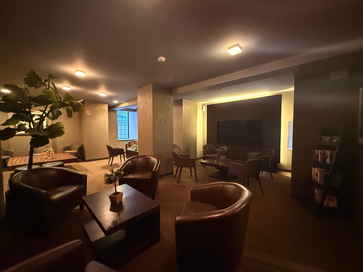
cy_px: 136
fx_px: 147
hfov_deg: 102.1
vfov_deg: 85.7
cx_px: 182
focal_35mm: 14
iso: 1250
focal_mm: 2.22
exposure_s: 1/30
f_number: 2.2
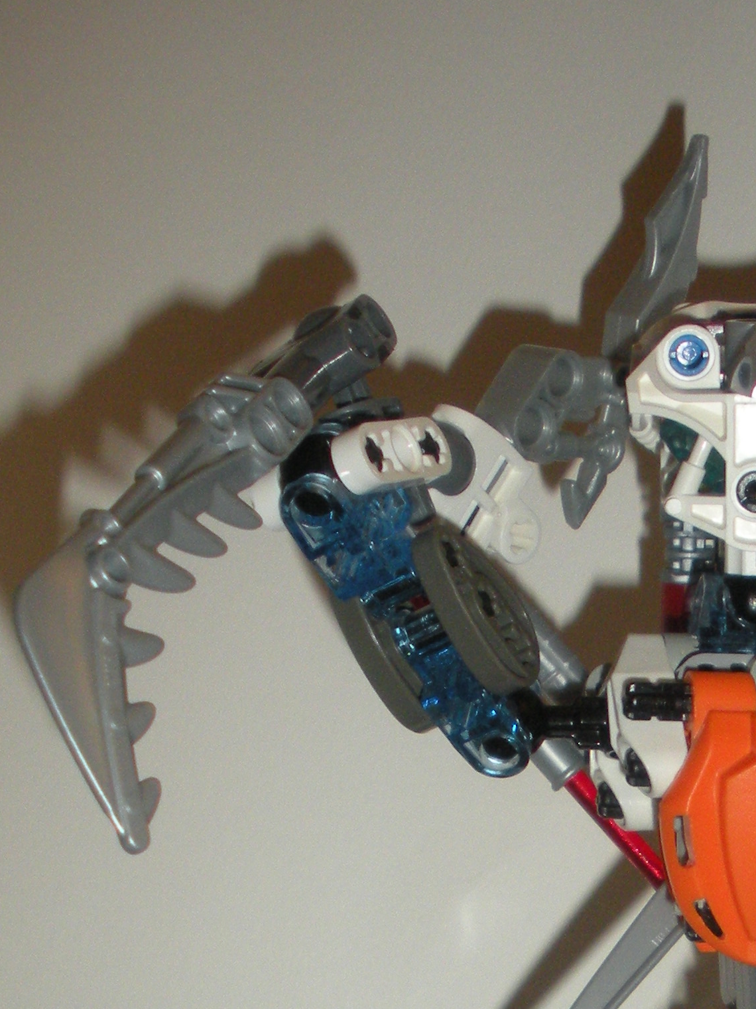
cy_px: 1067
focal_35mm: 84
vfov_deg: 22.2
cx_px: 815
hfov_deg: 17.0
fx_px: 2446
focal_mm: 6.3
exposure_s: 1/60
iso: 200
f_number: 3.5
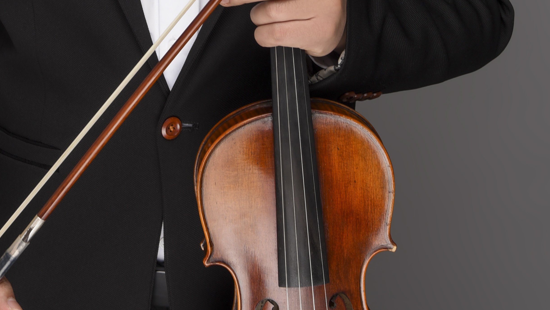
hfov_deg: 17.2
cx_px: 182
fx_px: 1809
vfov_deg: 9.6
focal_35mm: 124
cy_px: -81
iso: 100
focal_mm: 48
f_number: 8
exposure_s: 1/125
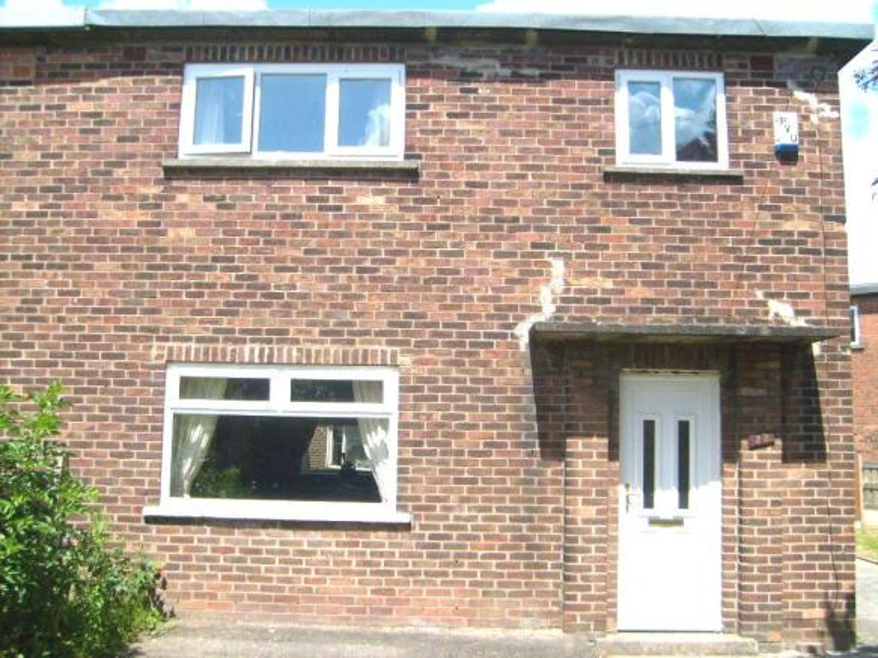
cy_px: 329
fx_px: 888
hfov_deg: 52.6
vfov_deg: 40.7
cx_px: 439
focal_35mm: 35
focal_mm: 5.8
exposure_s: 1/250
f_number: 7.1
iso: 80
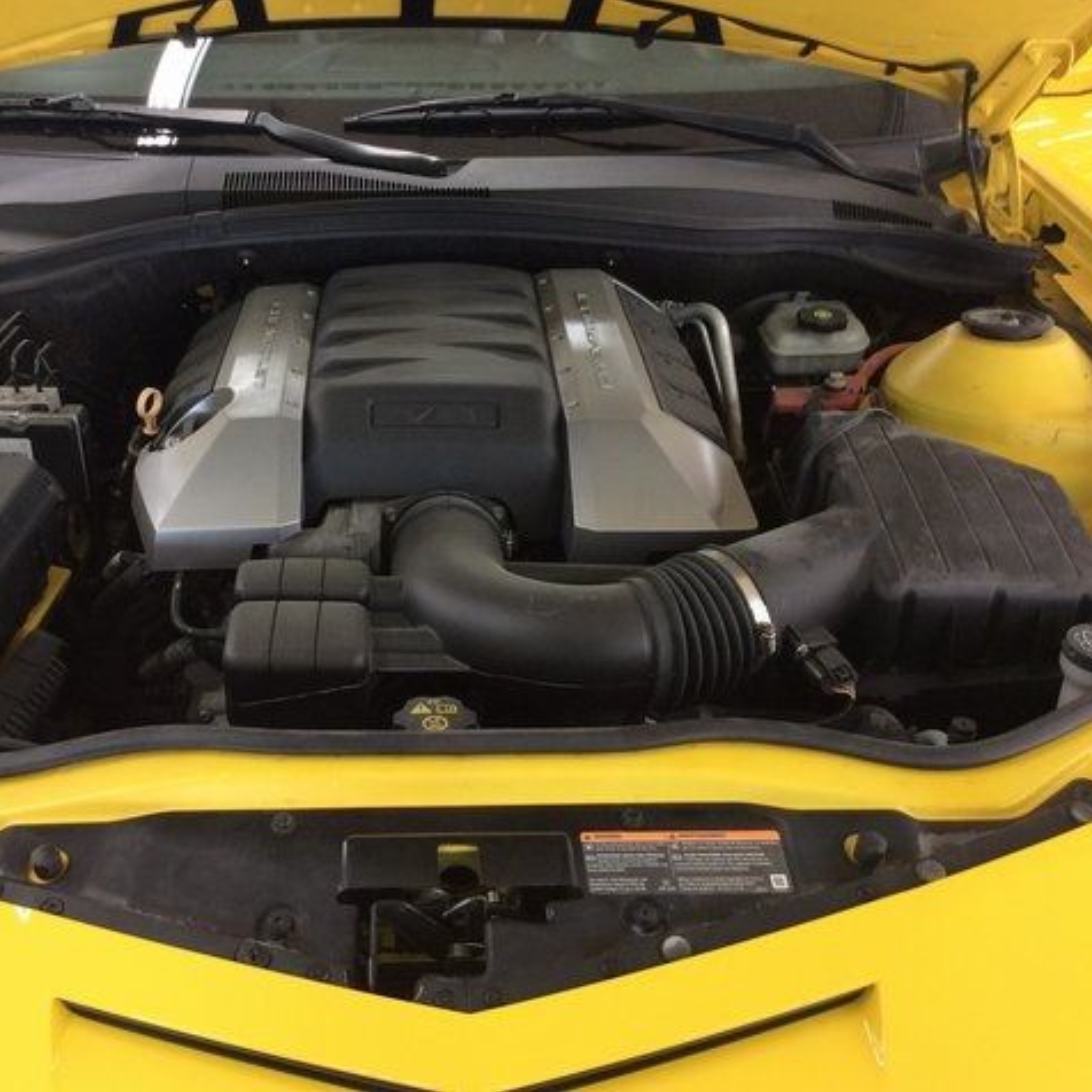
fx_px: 1356
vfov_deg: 43.9
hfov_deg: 43.5
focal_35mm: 38
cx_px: 399
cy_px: 546
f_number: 2.4
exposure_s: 1/24
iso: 80
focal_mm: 3.3
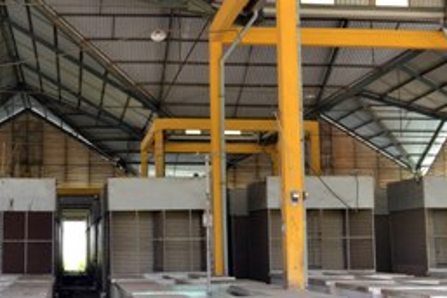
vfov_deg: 21.5
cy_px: 150
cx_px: 101
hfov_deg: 31.2
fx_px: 782
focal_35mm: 63
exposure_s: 1/60
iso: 800
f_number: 6.3
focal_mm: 24
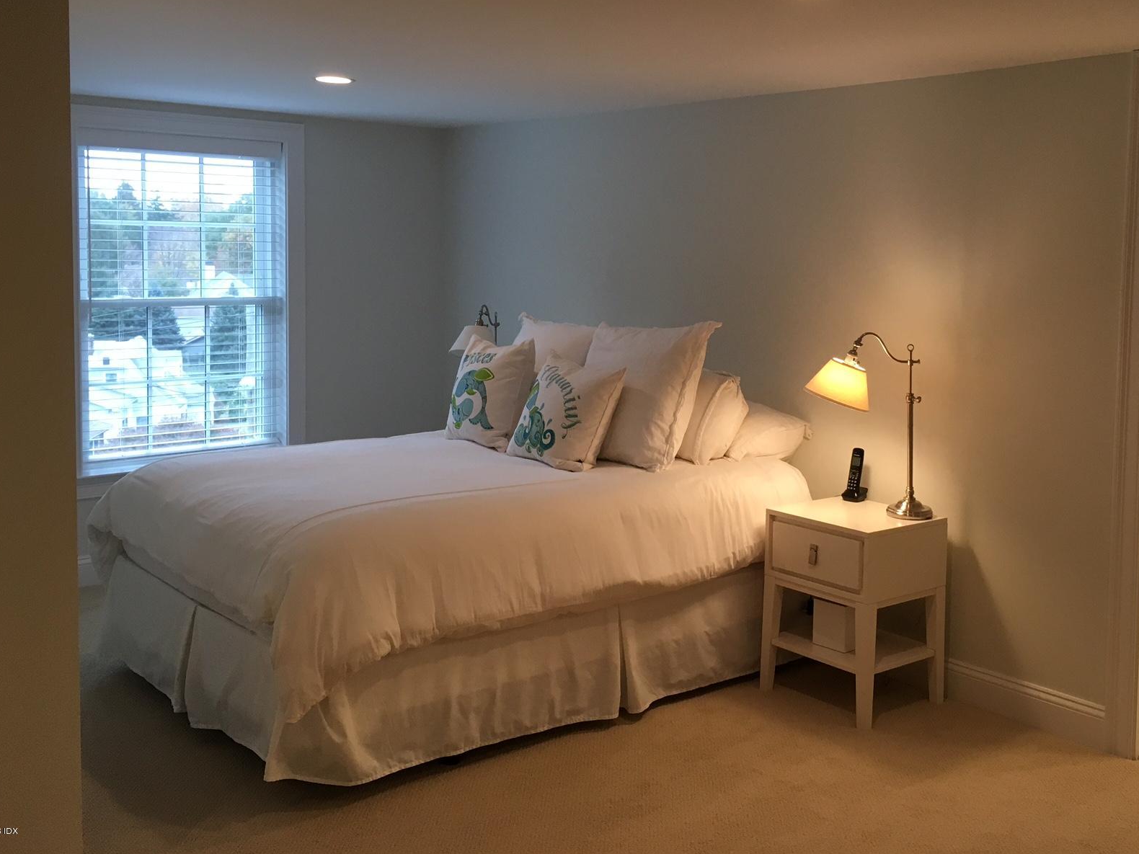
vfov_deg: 38.4
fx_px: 1217
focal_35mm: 37
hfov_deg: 49.9
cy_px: 321
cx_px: 671
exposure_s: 1/30
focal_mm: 4.15
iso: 40
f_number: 2.2
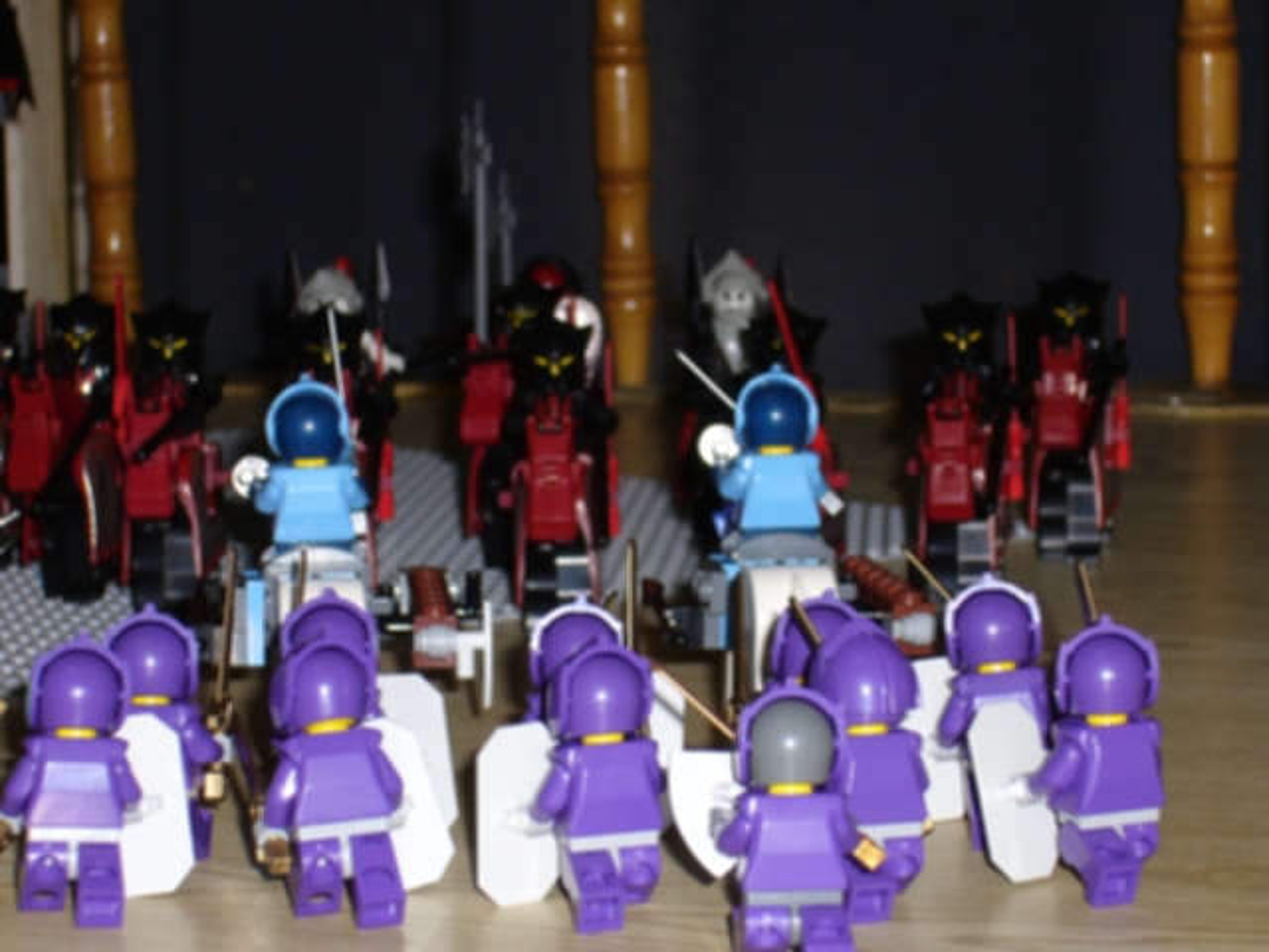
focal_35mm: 105
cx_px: 634
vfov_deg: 14.1
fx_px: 3849
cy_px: 476
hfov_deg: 18.7
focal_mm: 17.4
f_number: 5
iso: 100
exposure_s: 1/60
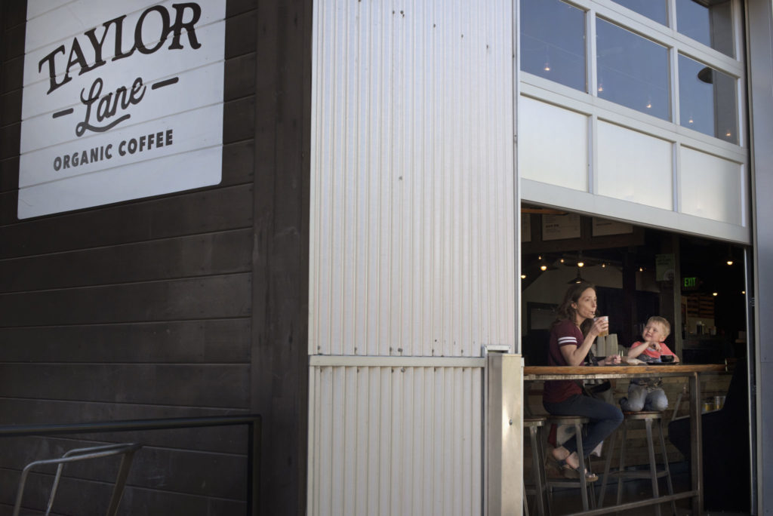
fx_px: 1074
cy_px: 258
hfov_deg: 39.6
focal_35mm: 50
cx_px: 386
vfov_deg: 27.0
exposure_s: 1/800
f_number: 8
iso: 800
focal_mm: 50
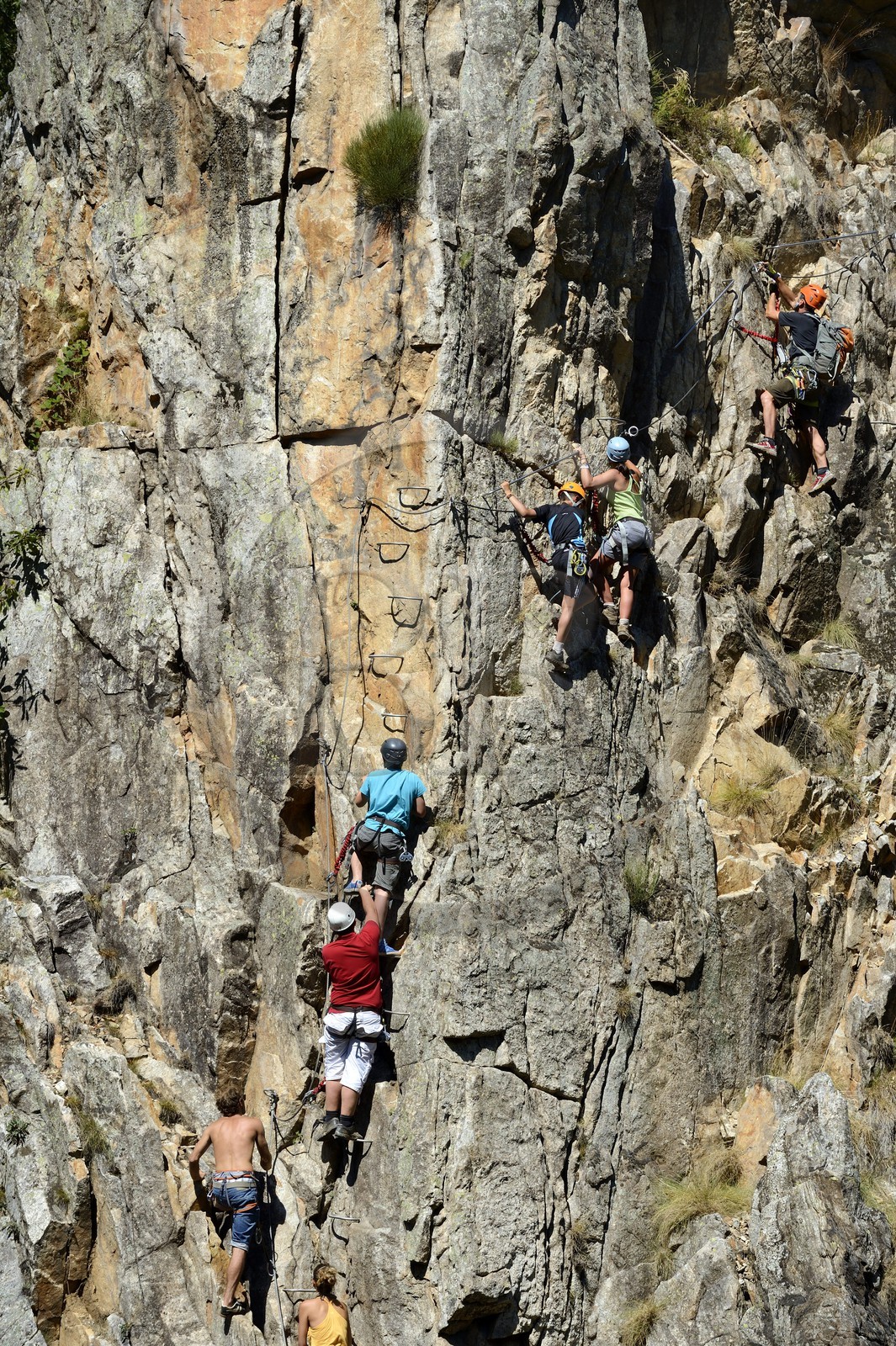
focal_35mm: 165
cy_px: 673
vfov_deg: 12.5
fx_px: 6166
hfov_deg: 8.3
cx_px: 448
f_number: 9
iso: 200
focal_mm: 165
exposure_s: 1/320
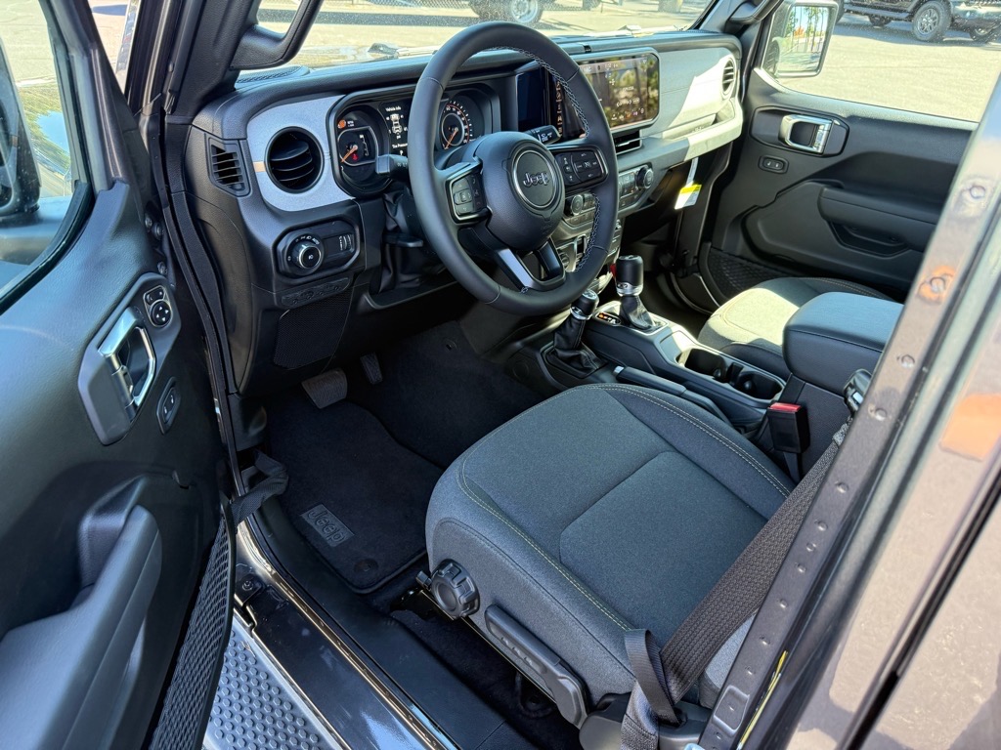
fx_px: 694
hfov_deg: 71.6
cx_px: 500
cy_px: 375
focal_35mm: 24
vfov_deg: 56.8
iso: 200
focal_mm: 6.76
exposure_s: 1/96
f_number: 1.78
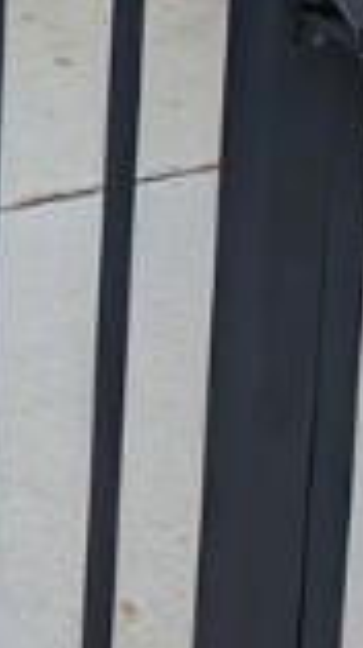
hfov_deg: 8.2
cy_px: -504
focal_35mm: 128
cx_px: -668
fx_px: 2196
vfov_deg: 14.7
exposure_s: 1/858
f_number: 1.85
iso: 33
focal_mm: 6.81
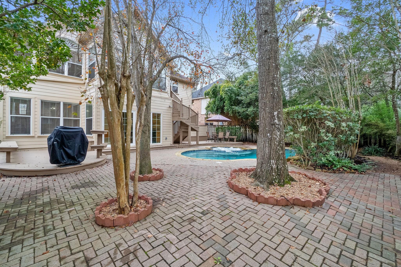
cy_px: 134
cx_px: 200
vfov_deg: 77.3
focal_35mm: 15
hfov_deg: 100.4
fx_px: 167
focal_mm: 10
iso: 1000
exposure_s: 1/25
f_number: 9
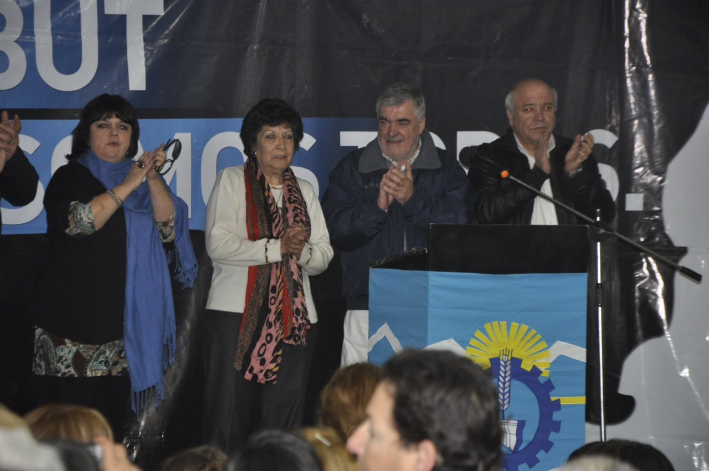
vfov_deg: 8.7
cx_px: 354
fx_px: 3098
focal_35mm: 158
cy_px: 236
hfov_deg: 13.1
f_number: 5.6
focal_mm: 105
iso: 1000
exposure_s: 1/60
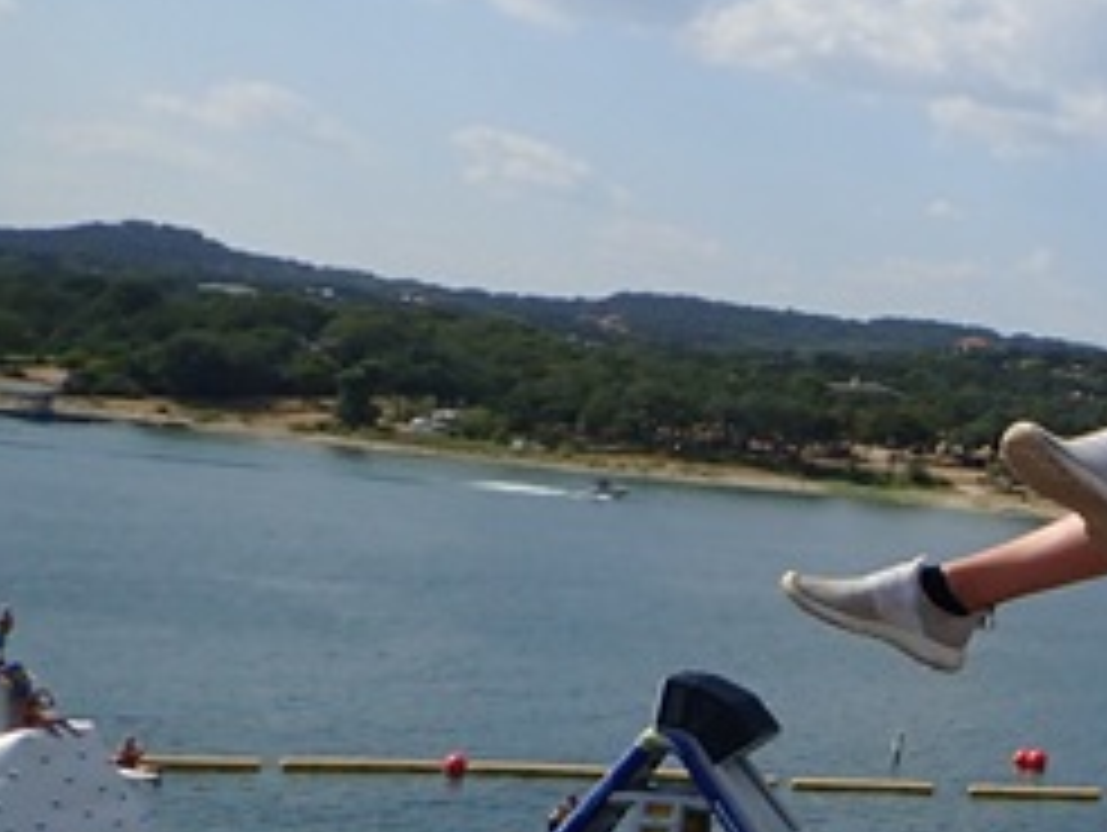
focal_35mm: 71
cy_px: 214
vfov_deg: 20.6
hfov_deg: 23.2
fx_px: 2273
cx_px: 1557
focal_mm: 4.5
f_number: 8
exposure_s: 1/640
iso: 200
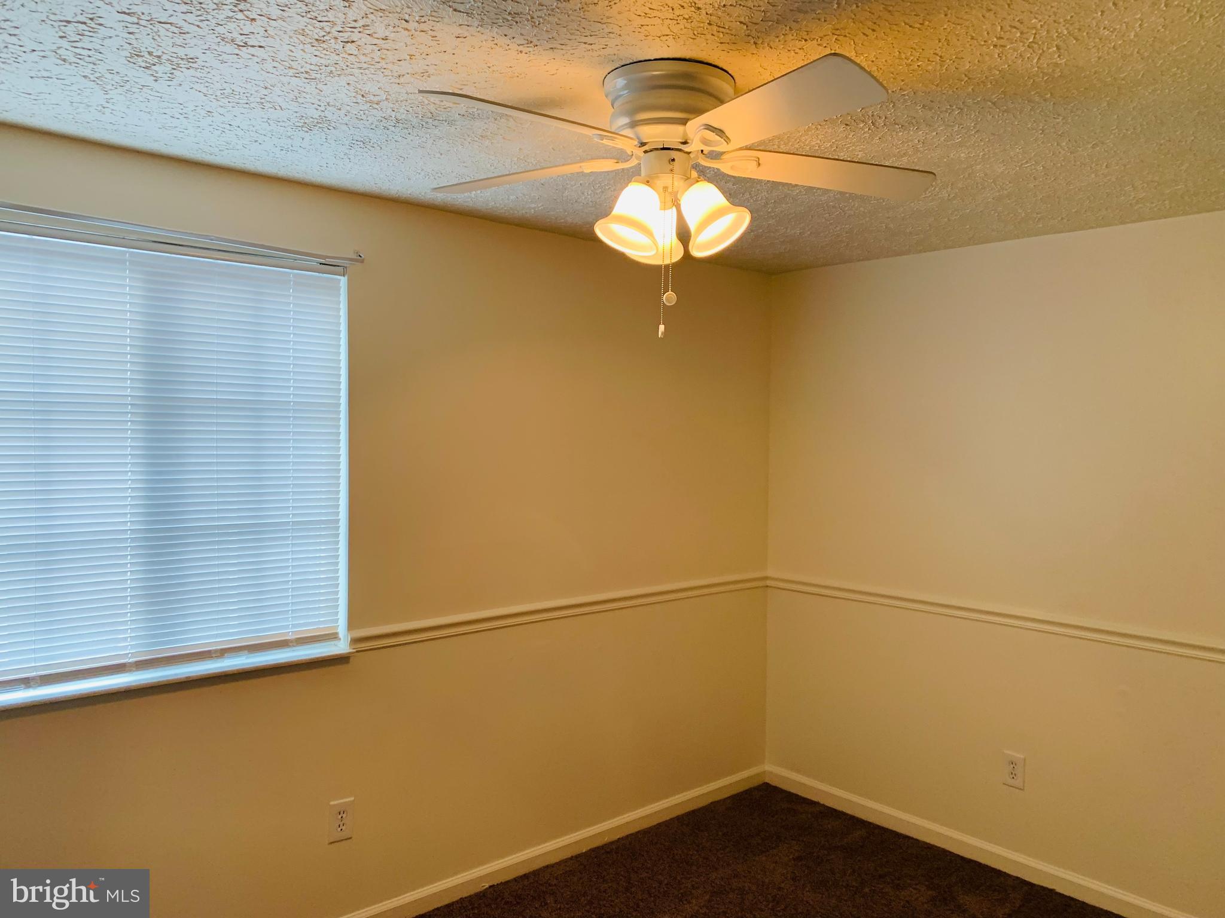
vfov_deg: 53.1
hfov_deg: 67.3
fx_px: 920
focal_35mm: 26
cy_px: 459
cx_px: 612
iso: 100
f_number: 1.8
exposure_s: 1/60
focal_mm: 4.25
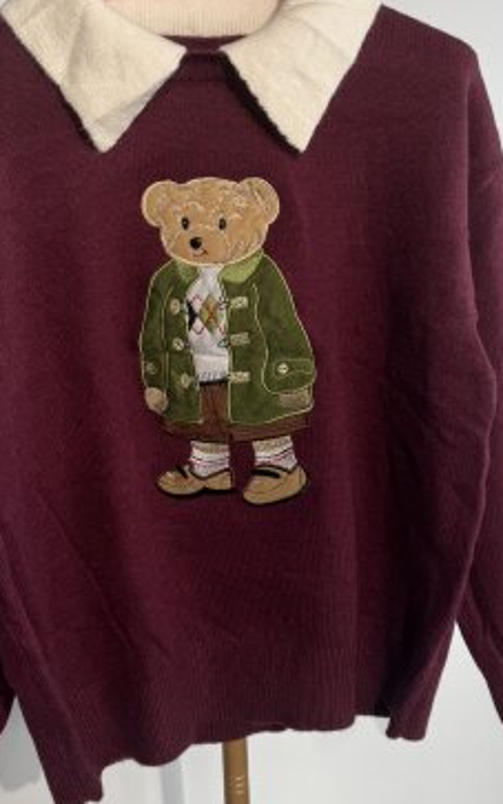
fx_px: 921
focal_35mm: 42
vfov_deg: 47.2
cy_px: 374
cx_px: 246
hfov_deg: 30.6
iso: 80
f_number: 1.78
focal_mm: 6.76
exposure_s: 1/507
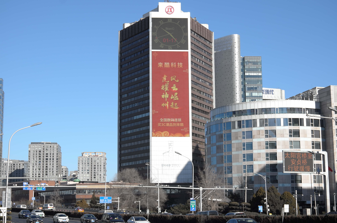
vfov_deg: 20.5
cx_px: 168
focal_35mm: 66
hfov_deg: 30.6
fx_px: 617
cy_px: 112
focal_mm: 43.7
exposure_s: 1/500
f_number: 6.3
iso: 100
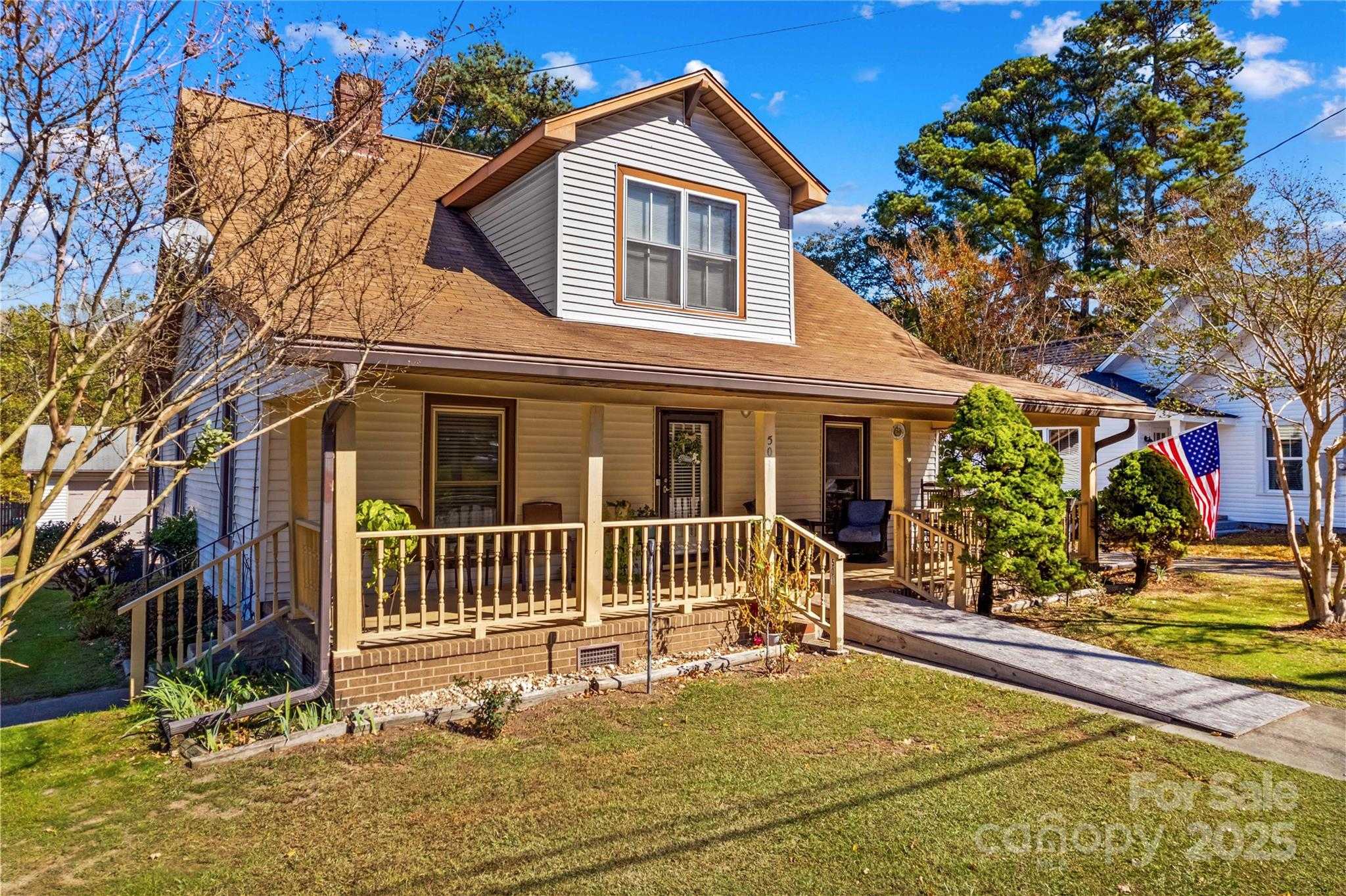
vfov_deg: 57.2
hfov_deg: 78.6
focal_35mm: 22
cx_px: 673
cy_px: 448
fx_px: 822
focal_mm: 8.38
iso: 150
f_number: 2.8
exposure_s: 1/1000
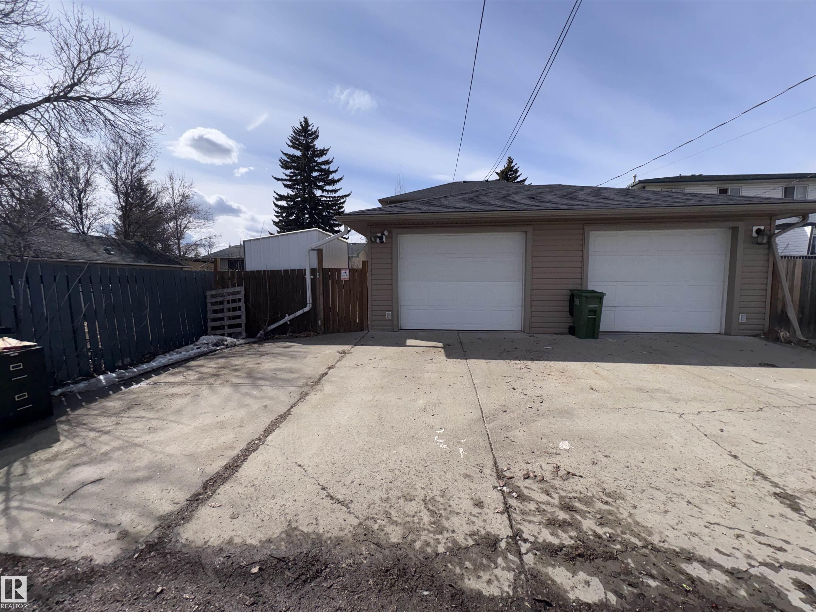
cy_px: 306
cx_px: 408
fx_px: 330
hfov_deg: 102.1
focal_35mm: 14
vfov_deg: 85.7
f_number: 2.2
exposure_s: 1/4926
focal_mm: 2.22
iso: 32
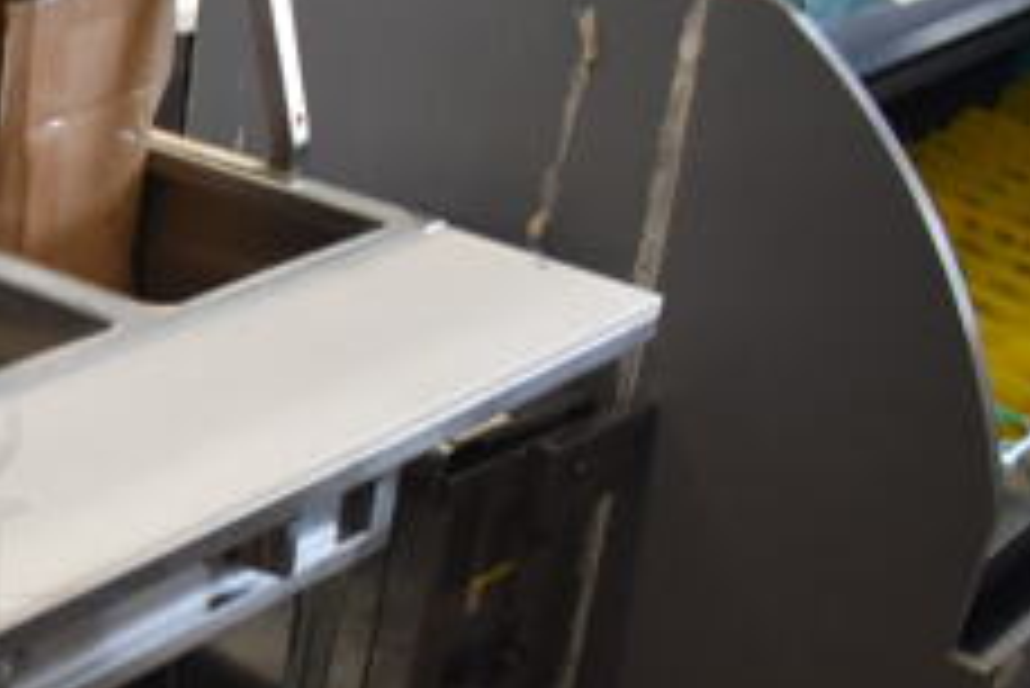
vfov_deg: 18.7
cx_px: -297
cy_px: 612
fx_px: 2061
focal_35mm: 72
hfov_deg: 24.6
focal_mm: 18
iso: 800
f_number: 3.5
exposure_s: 1/125
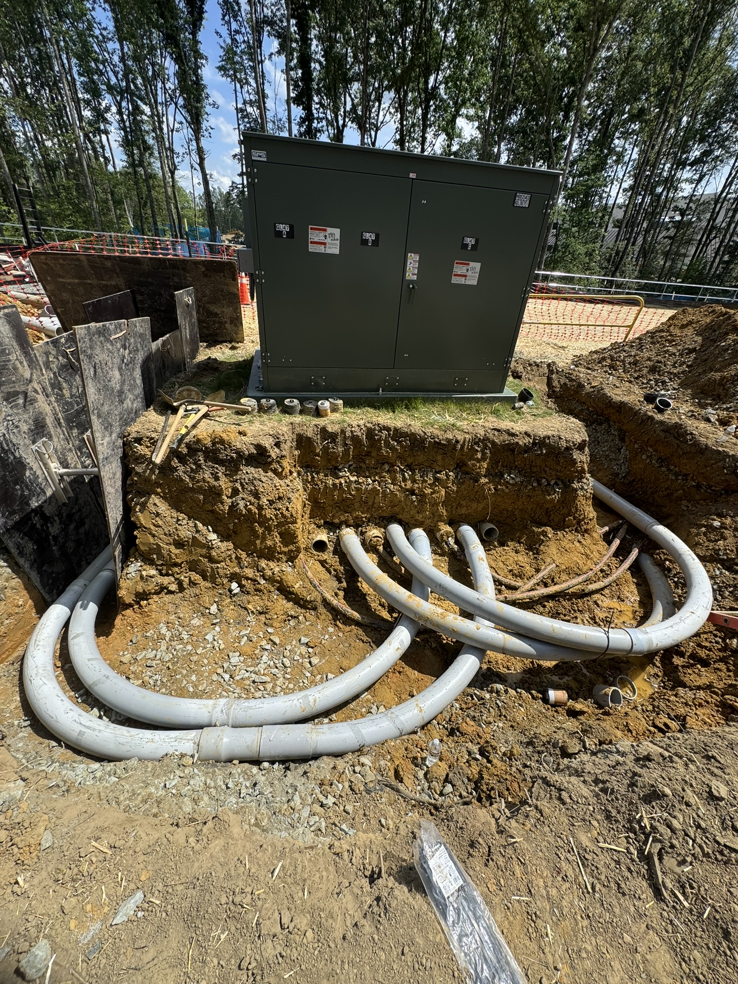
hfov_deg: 85.7
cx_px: 369
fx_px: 398
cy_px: 492
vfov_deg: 102.1
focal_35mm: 14
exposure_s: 1/1395
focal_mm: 2.22
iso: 50
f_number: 2.2
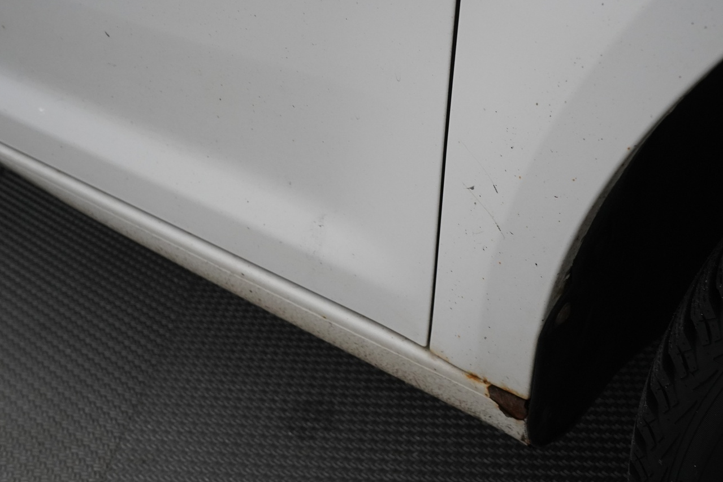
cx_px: 434
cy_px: 236
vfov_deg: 35.1
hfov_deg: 50.4
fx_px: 763
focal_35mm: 38
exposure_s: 1/60
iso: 4000
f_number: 8
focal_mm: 30
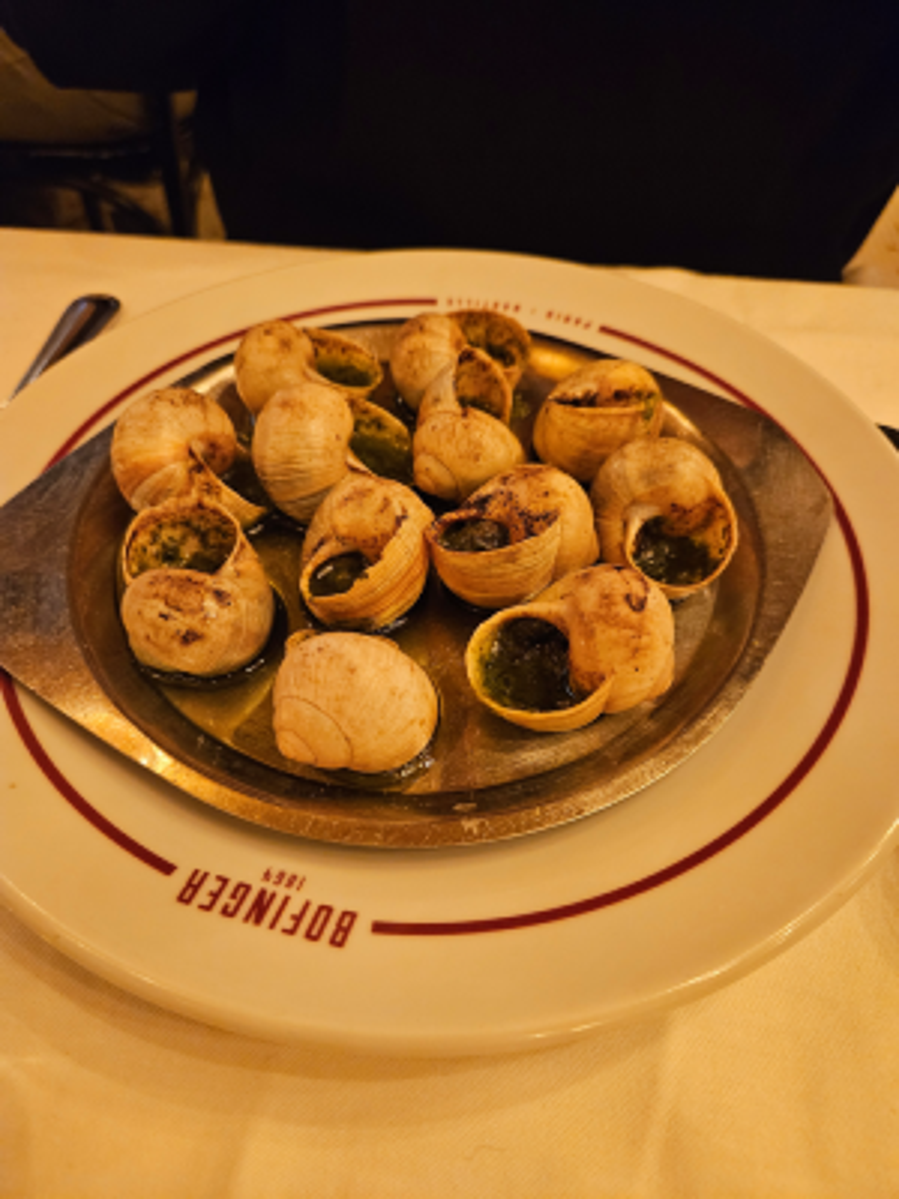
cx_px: 450
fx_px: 796
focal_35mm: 23
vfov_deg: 73.9
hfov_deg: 58.9
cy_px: 600
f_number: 1.8
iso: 640
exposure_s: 1/33
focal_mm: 5.4
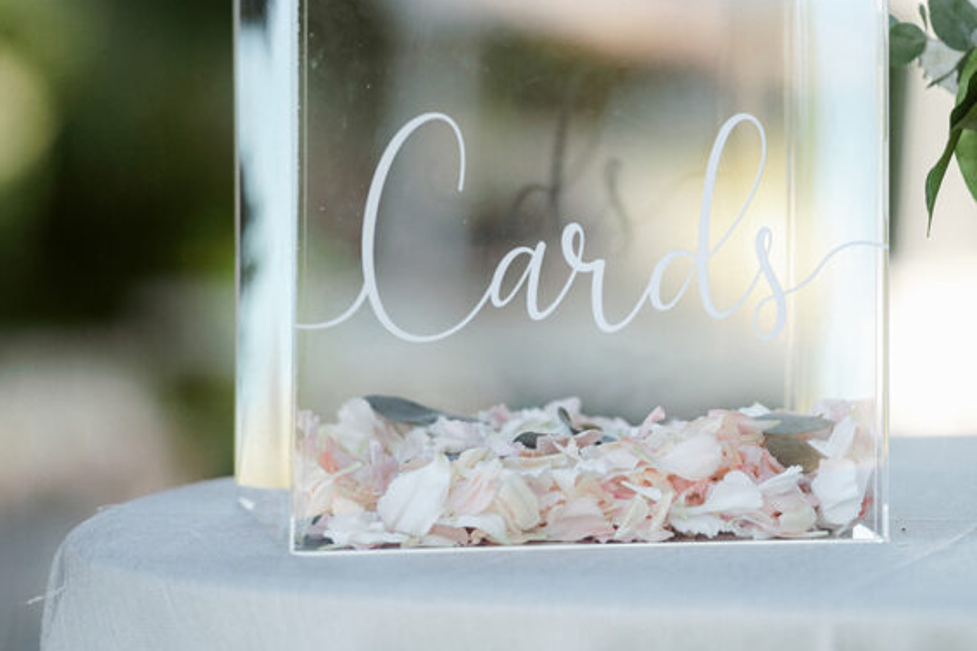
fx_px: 9821
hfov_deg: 5.7
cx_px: 880
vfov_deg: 3.8
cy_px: 98
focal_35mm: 362
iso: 160
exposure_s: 1/1250
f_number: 2.8
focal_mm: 200
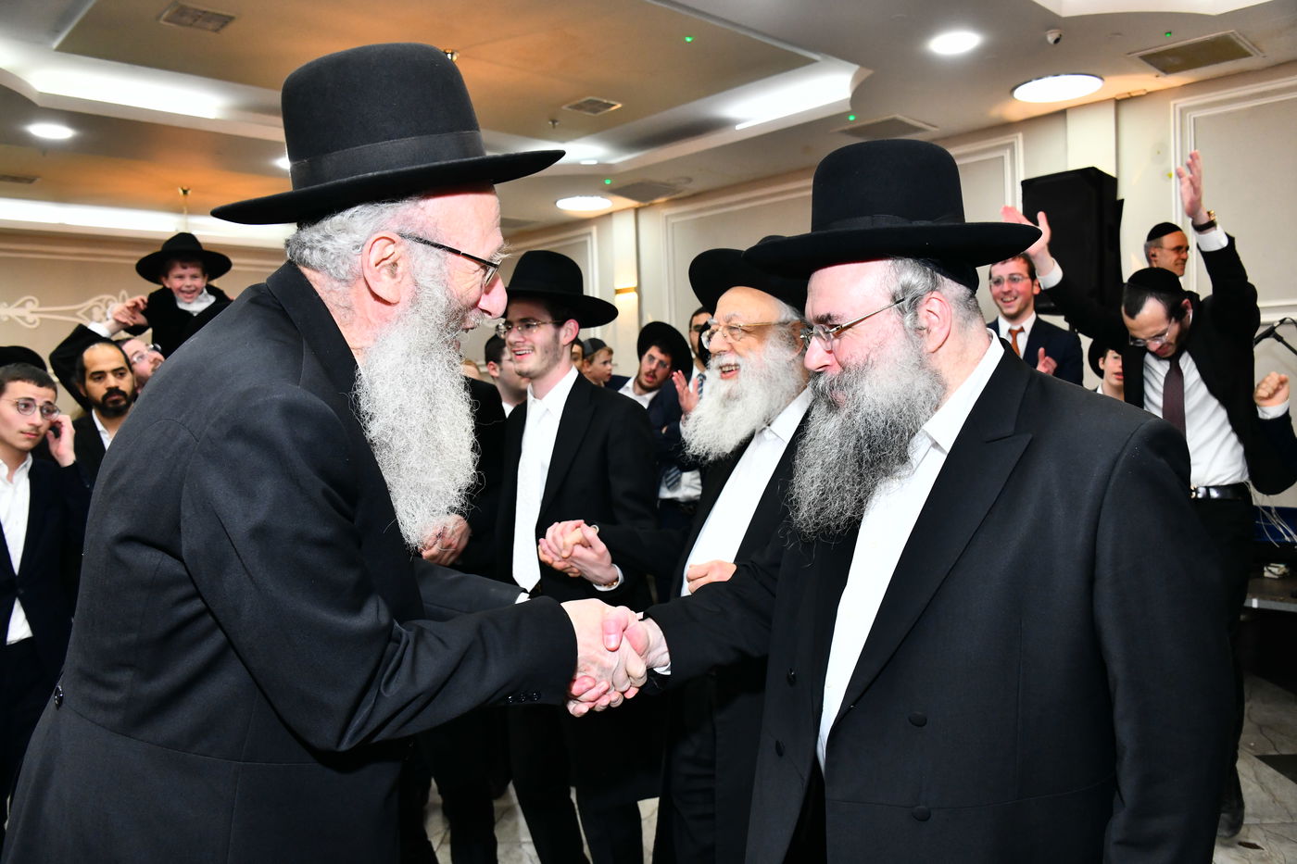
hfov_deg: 65.5
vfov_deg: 46.4
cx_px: 648
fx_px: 1009
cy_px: 432
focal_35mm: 28
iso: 1600
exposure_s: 1/160
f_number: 5.6
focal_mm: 28
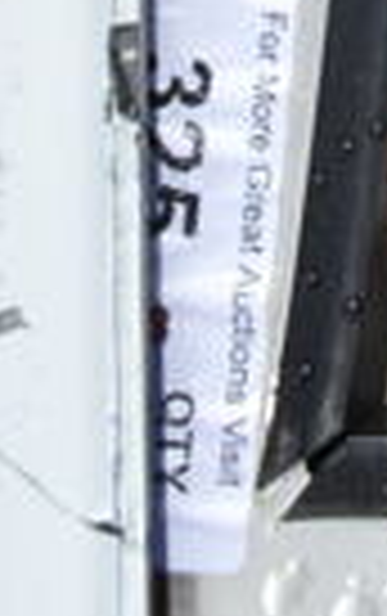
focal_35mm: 245
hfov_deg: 5.0
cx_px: 1251
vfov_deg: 7.5
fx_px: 4121
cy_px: -1252
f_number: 10
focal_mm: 24
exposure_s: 1/250
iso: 100
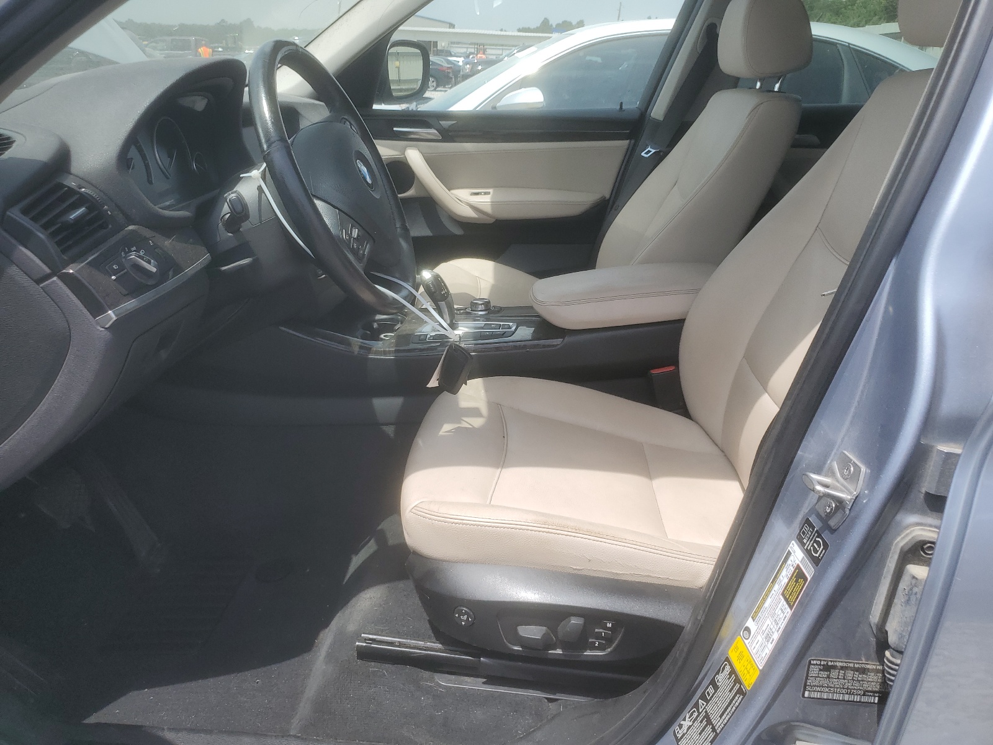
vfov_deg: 53.1
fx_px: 746
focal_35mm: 26
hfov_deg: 67.3
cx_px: 496
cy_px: 372
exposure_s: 1/2000
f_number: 1.5
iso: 50
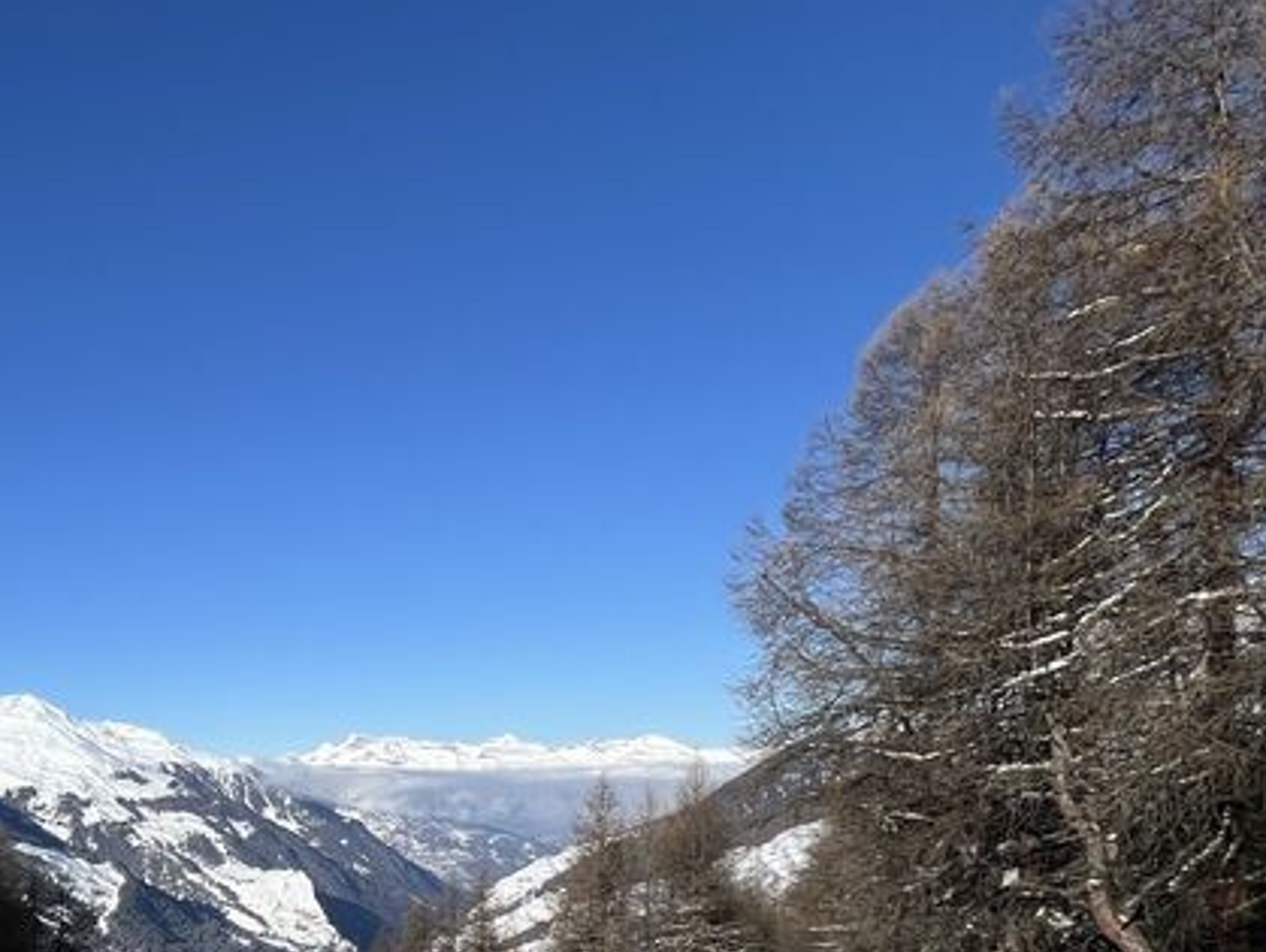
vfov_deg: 42.3
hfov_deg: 43.5
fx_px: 1135
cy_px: 831
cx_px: -160
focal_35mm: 31
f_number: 1.8
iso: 32
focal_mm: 1.57
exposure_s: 1/3125
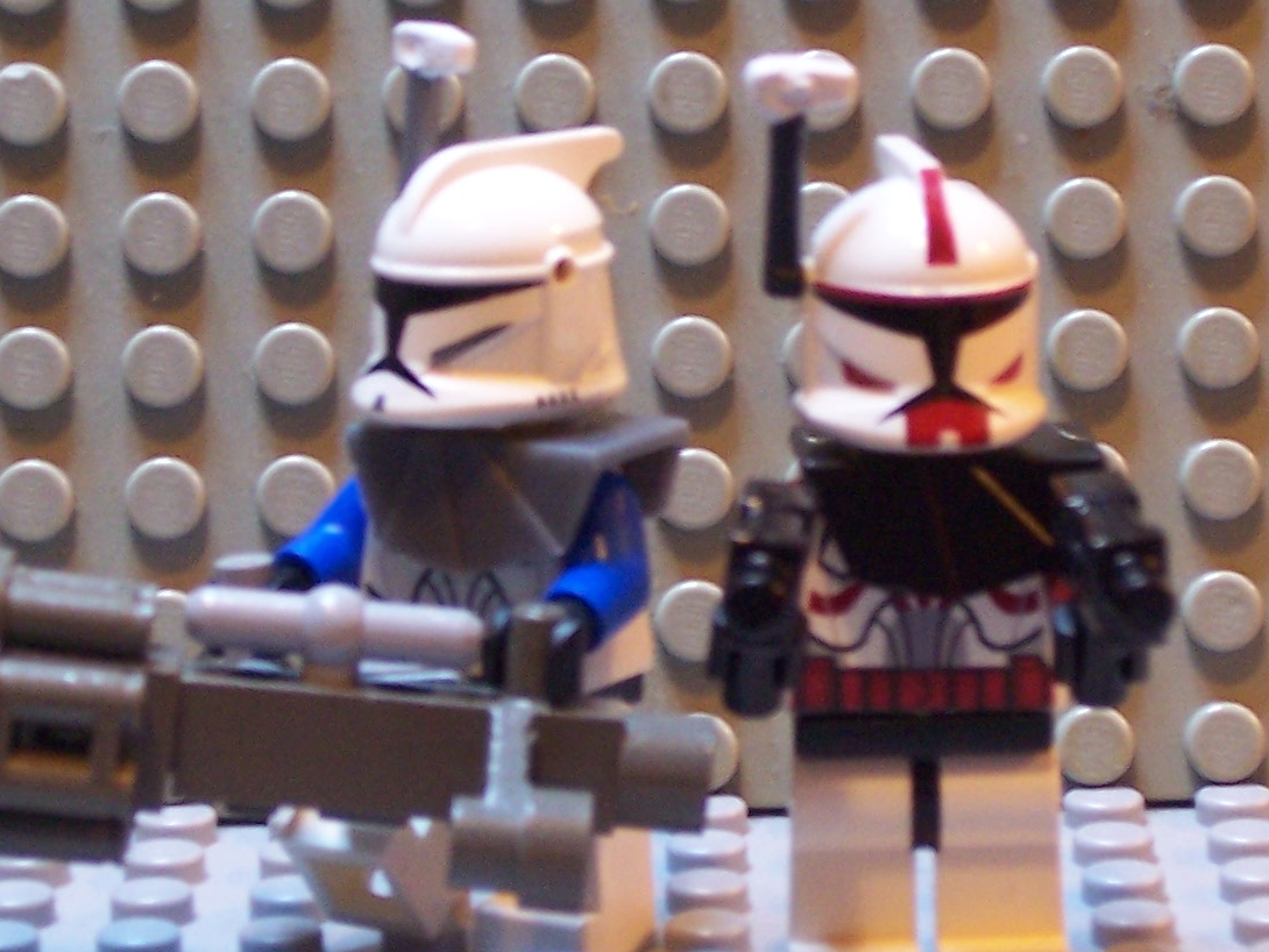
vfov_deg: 9.6
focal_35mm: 155
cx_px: 864
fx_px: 5683
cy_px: 440
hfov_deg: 12.7
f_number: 4
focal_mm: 10.8
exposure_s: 1/4
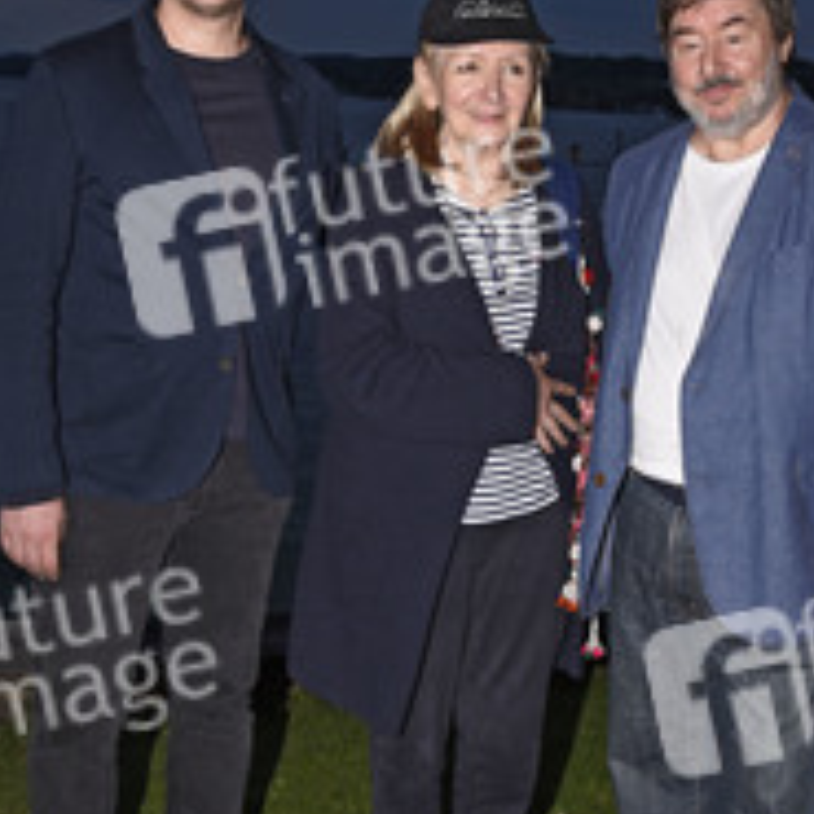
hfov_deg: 31.0
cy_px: 453
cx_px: 471
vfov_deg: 31.1
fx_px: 1463
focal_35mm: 55
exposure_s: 1/160
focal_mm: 30
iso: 1000
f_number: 6.3
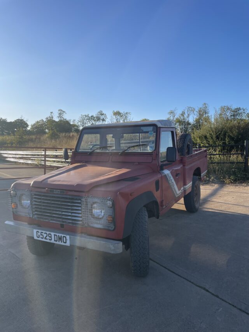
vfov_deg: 67.3
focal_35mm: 26
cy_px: 166
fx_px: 249
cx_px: 124
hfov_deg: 53.1
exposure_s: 1/2132
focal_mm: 4.2
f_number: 1.6
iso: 32
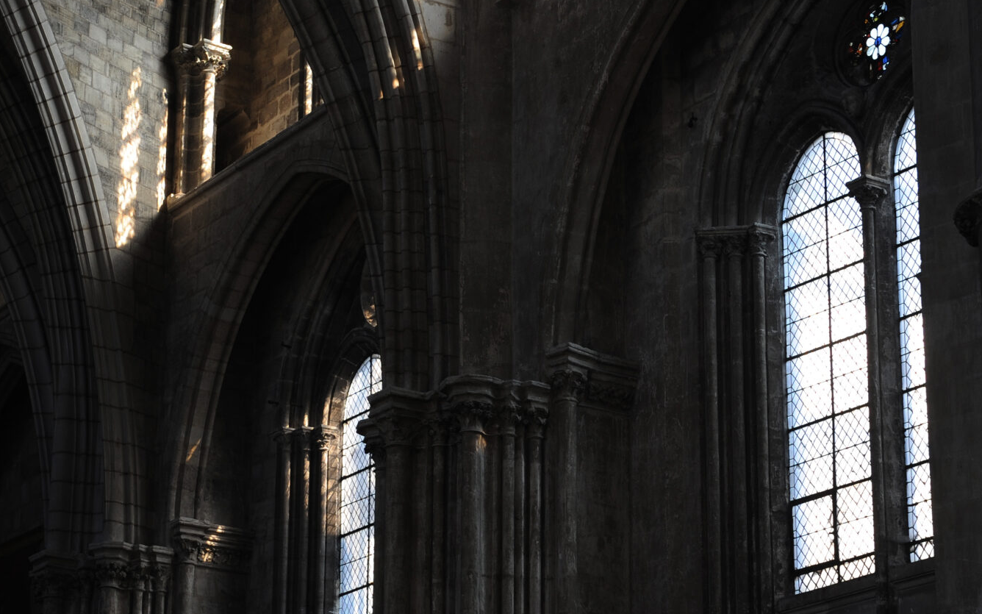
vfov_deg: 12.6
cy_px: 367
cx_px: 356
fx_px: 2783
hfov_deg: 20.0
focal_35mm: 104
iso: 200
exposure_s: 1/20
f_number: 7.1
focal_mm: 55
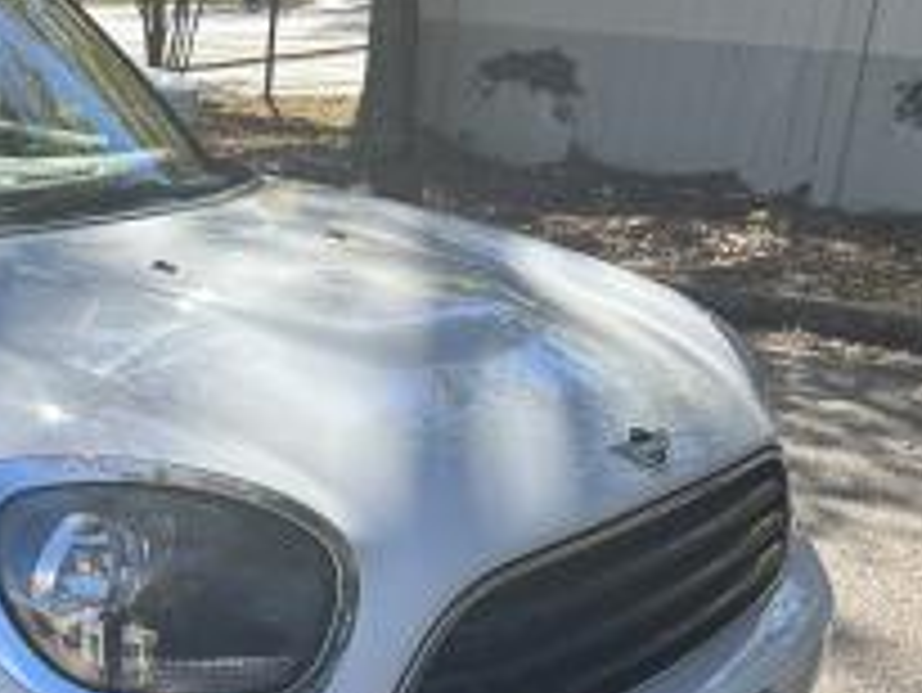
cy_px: 536
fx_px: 1572
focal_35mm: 59
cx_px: -63
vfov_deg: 24.5
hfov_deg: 29.8
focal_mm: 6.86
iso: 80
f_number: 1.78
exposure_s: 1/1562
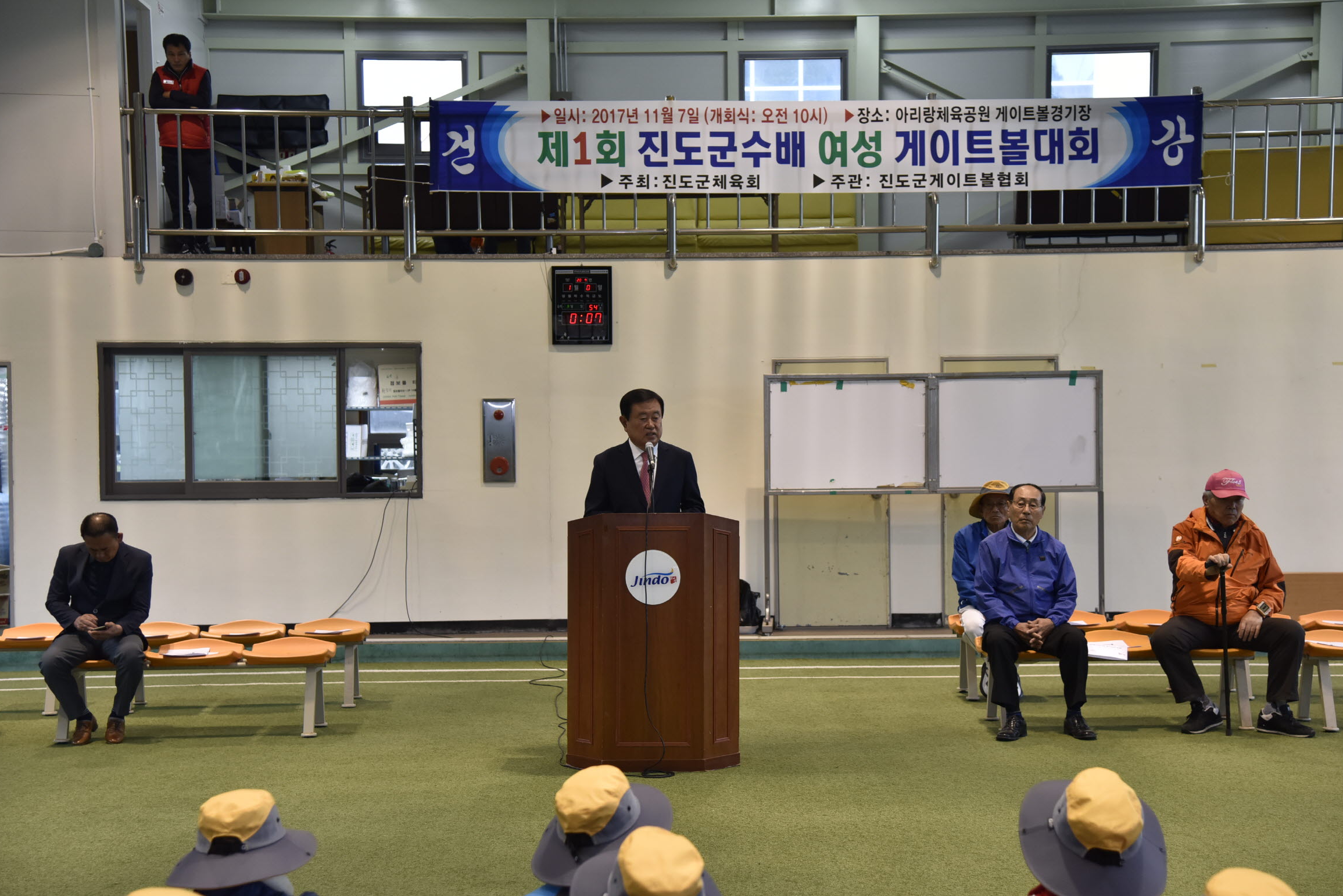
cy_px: 460
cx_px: 672
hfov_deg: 36.9
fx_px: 2015
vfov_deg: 25.1
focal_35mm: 54
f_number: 4
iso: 800
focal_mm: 52
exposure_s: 1/125
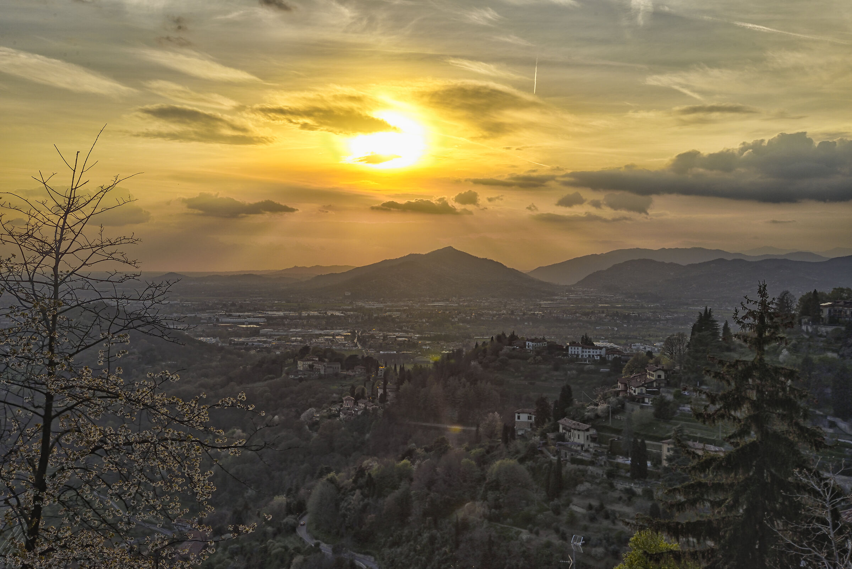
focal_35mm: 50
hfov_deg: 39.6
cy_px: 284
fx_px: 1184
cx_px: 426
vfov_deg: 27.0
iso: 160
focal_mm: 50
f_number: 11
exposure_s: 1/250
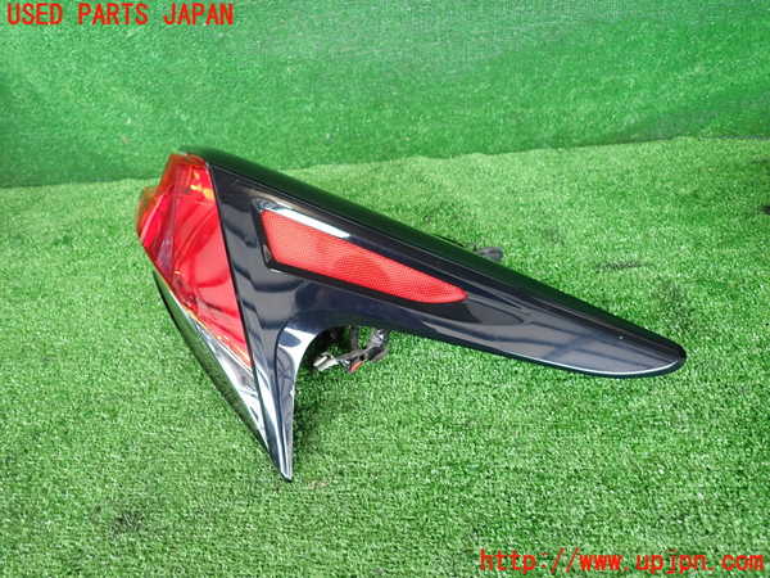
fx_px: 556
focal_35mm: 25
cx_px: 385
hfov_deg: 69.4
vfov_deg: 54.9
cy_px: 289
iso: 200
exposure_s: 1/60
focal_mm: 4.5
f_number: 2
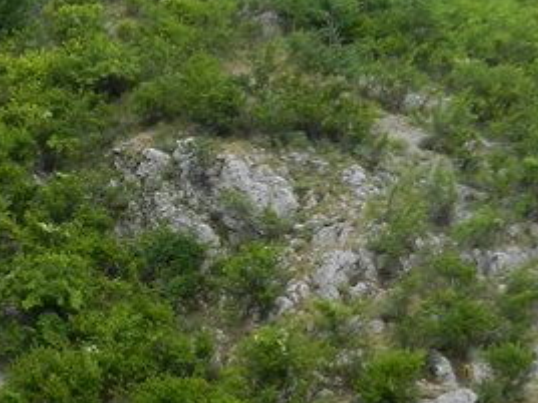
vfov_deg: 16.5
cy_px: 379
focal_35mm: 88
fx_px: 1368
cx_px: -327
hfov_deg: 18.9
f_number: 3.4
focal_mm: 4
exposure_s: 1/200
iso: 160
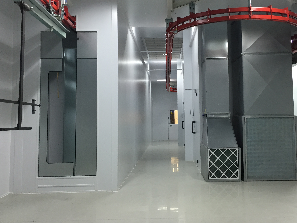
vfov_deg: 36.7
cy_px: 93
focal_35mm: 39
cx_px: 174
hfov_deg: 47.7
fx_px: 335
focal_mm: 4.15
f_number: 2.2
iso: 40
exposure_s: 1/30
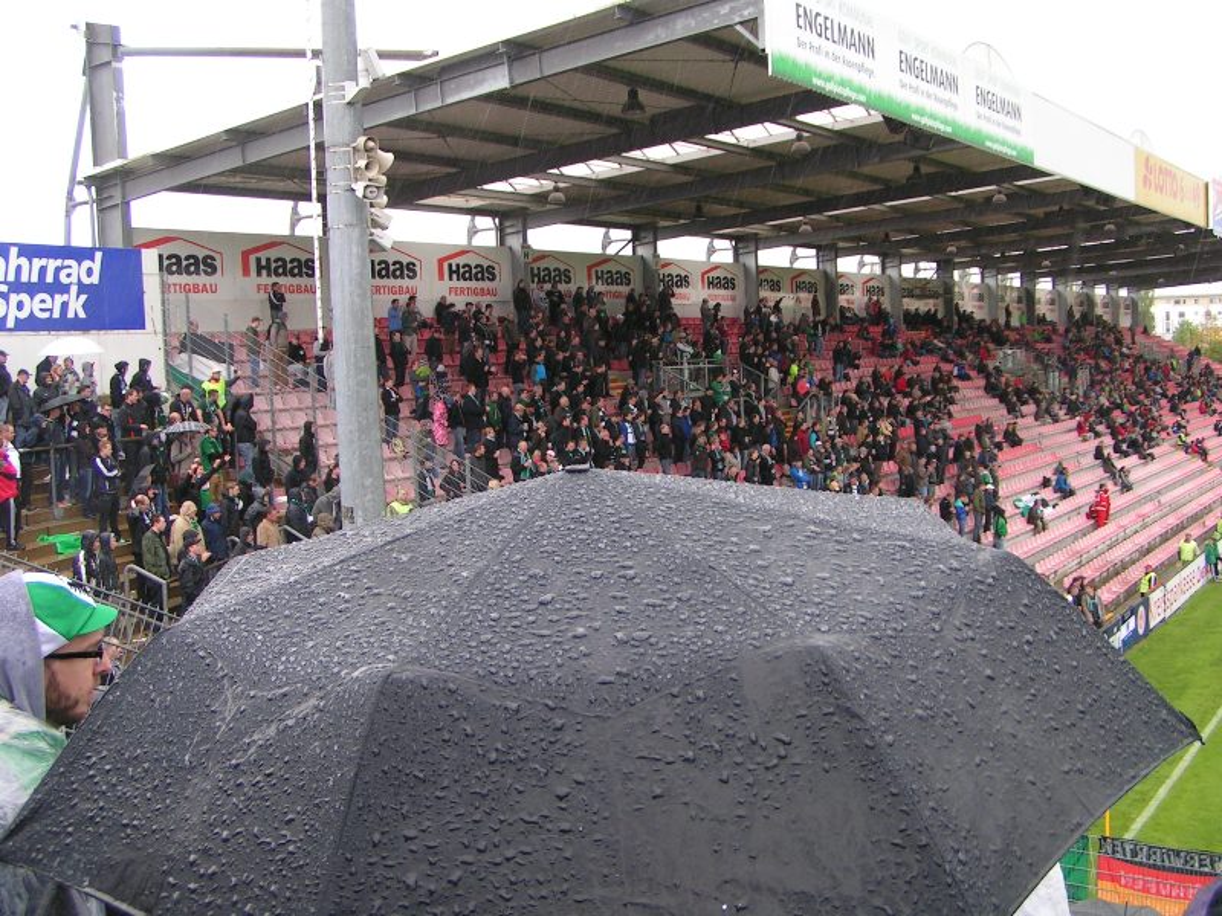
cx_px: 611
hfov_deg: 49.0
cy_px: 458
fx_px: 1341
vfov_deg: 37.7
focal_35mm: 38
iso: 50
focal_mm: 5.8
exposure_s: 1/100
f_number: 4
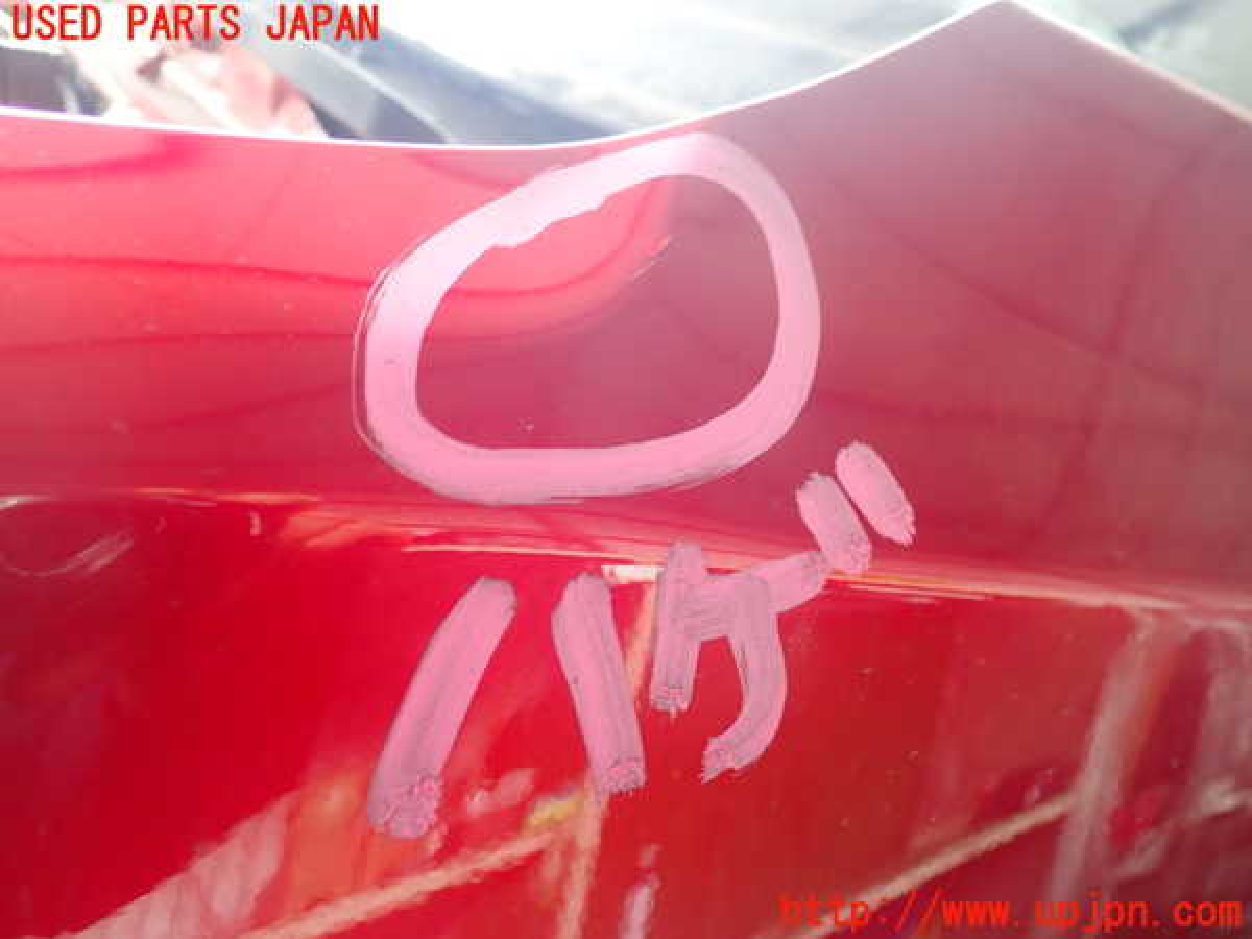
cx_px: 626
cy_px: 470
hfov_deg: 60.0
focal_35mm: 30
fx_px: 1085
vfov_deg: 46.8
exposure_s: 1/60
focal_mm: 5.5
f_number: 2.3
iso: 125
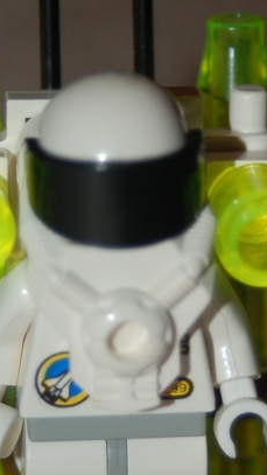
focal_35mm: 232
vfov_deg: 9.3
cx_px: 113
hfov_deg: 5.2
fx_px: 2919
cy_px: 279
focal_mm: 80
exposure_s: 1/60
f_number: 5.6
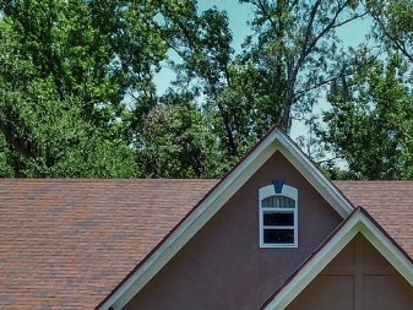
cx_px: 313
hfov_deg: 24.4
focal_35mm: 79
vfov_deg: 17.2
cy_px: 439
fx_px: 943
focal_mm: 4.73
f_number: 2.2
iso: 100
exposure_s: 1/500
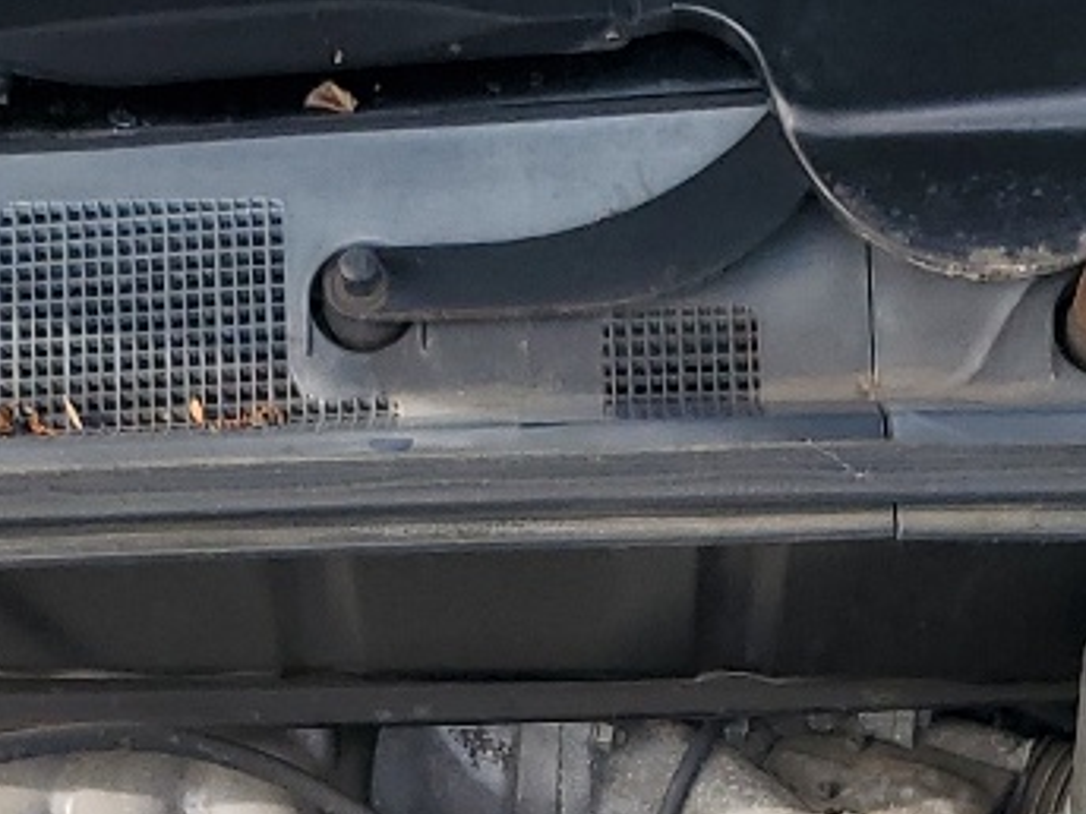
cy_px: 1578
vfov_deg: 11.2
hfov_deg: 16.3
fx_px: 3796
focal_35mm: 121
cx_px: 695
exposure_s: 1/1111
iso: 50
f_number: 1.5
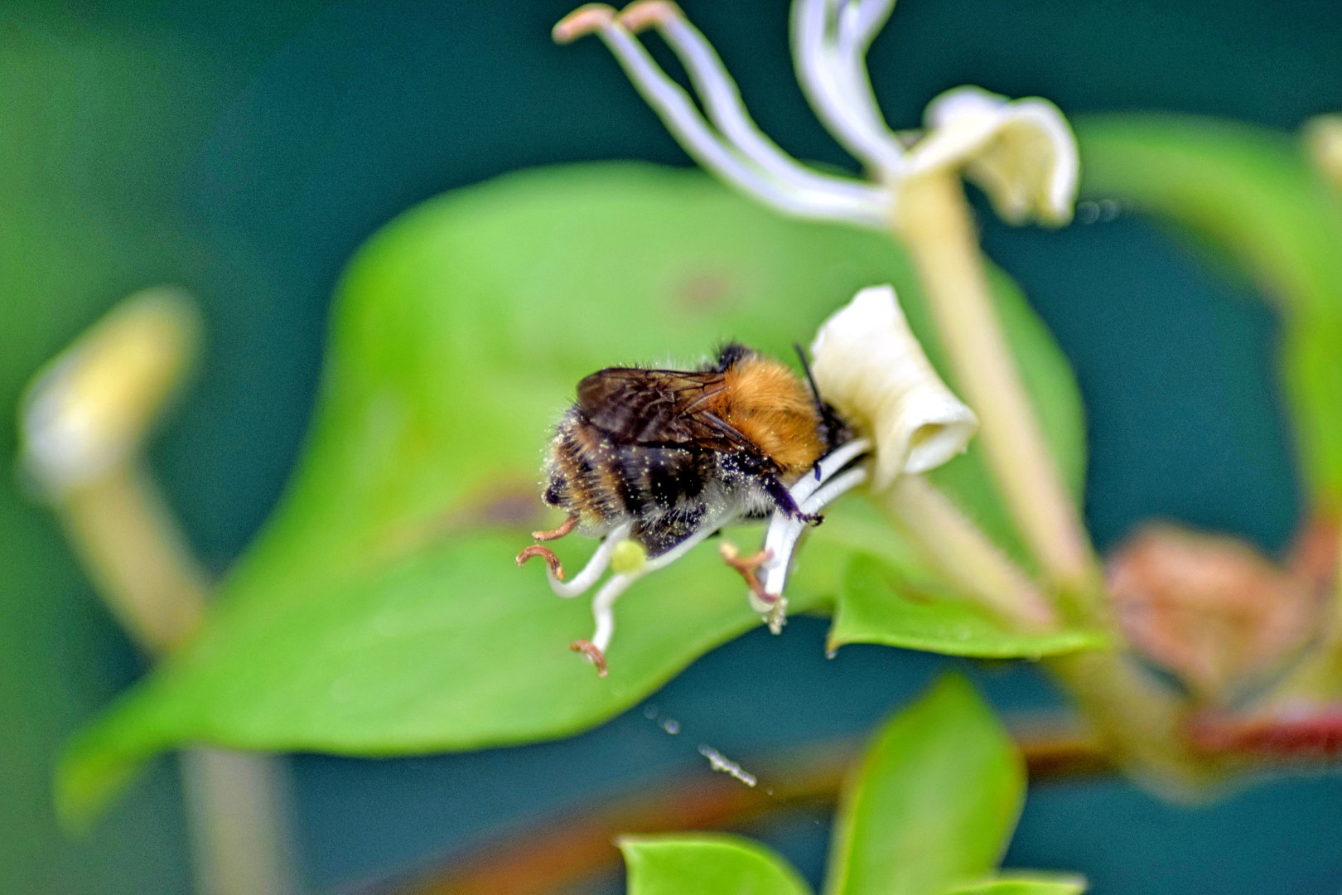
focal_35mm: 450
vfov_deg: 3.1
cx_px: 671
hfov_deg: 4.6
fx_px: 16774
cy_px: 448
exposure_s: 1/400
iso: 800
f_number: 5.6
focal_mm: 300
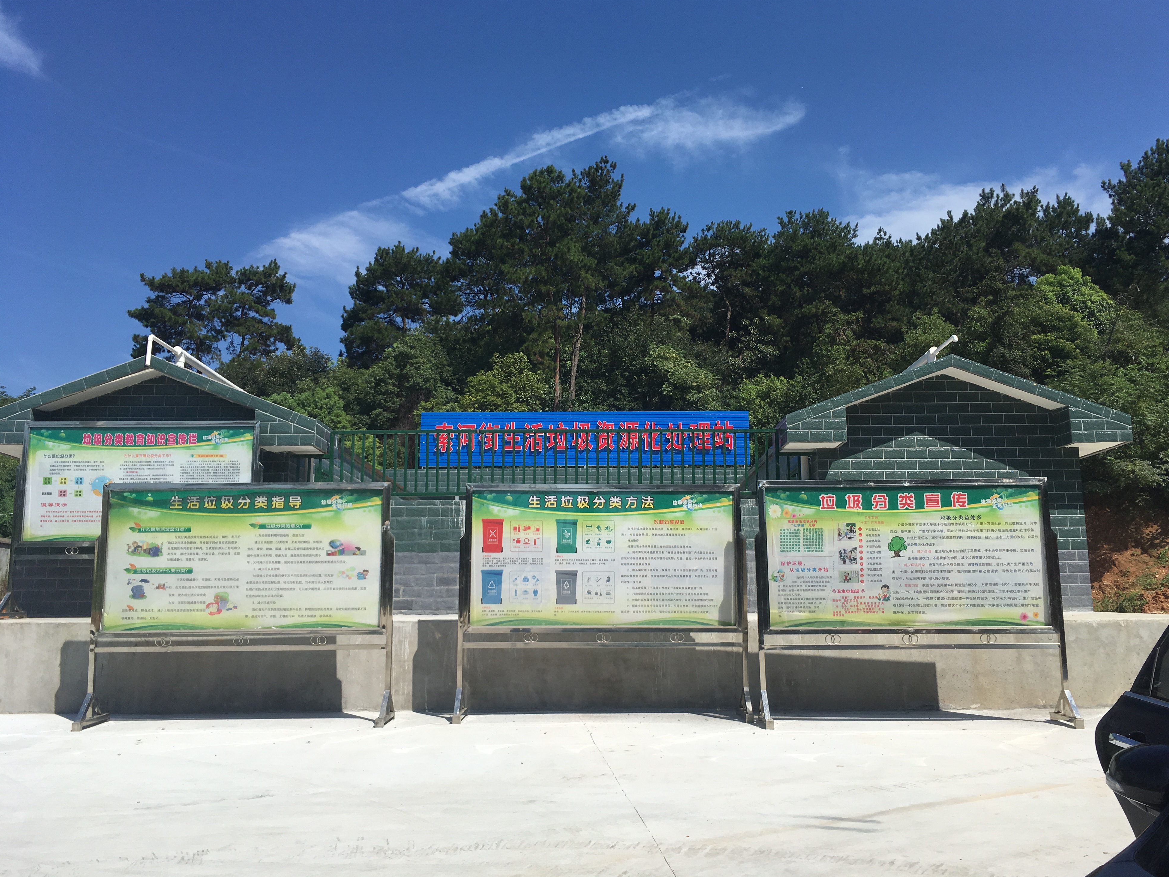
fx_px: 1013
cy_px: 430
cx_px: 603
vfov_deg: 46.8
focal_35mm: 30
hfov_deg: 60.0
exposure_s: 1/2653
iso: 25
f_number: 2.2
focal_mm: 4.15
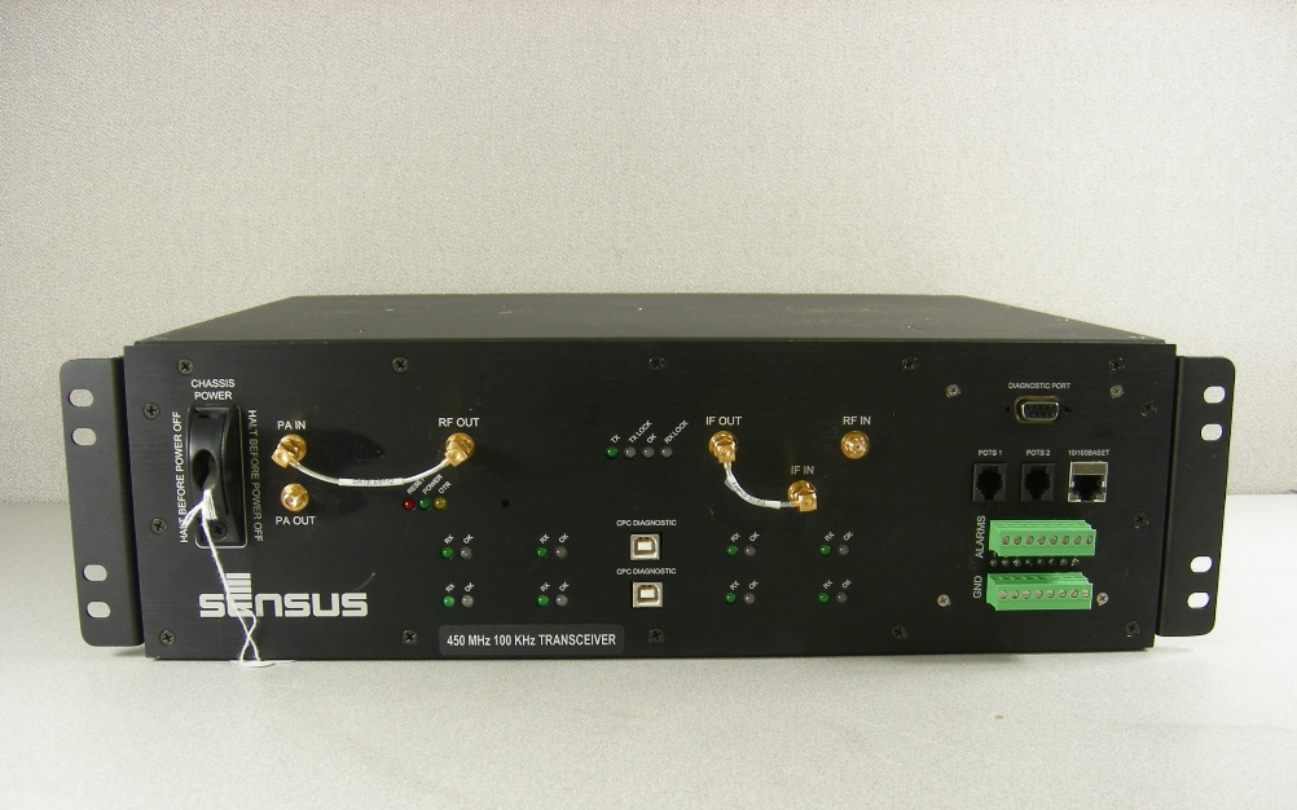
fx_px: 1378
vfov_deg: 32.6
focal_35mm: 39
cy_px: 496
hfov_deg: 50.4
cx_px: 642
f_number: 3
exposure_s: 1/45.8
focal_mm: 7.5
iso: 64
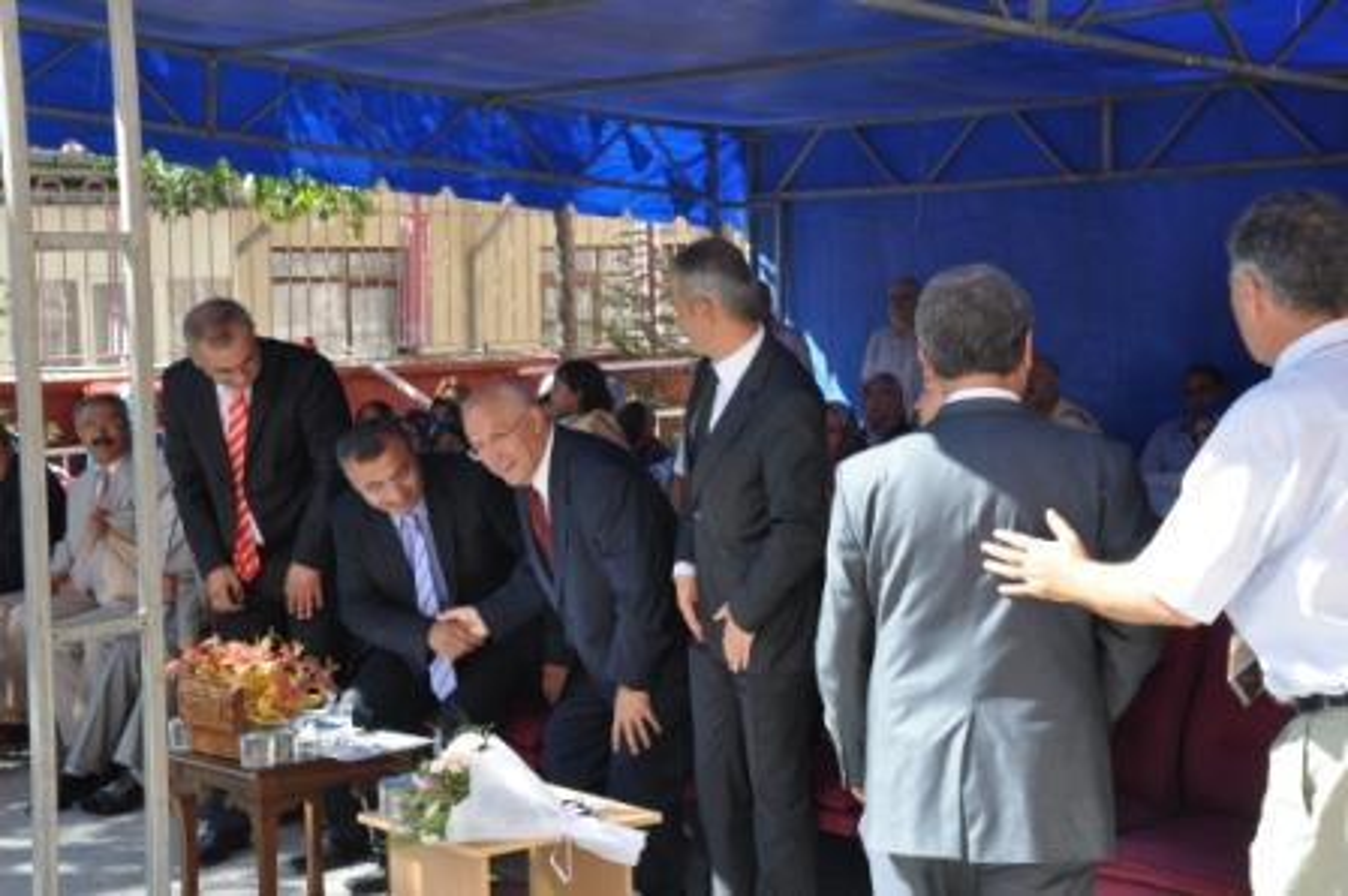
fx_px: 2357
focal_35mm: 63
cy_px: 448
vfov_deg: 21.5
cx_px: 674
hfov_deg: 31.9
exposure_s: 1/80
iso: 200
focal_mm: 42
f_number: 9
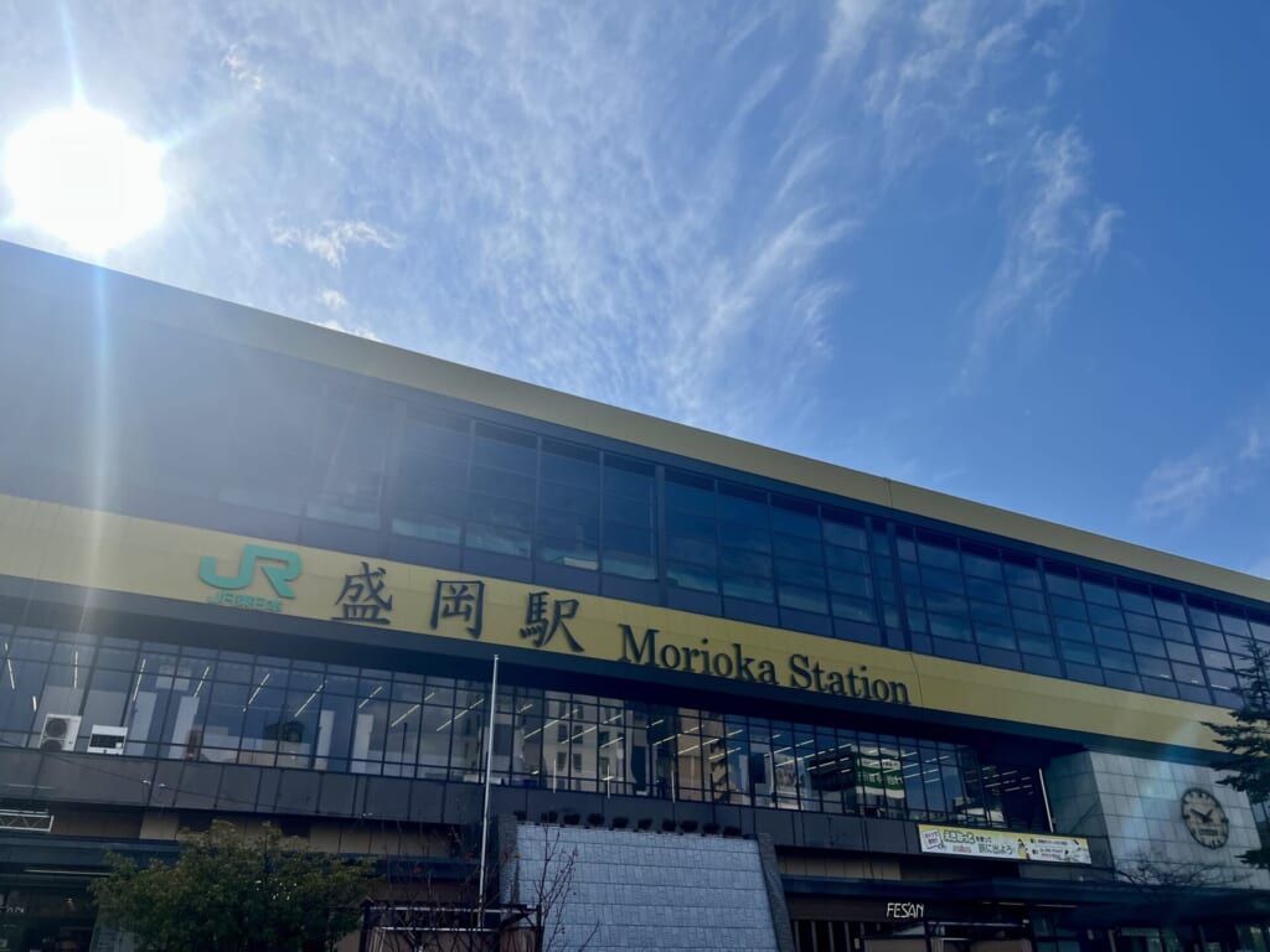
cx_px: 635
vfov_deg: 53.1
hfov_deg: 67.3
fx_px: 954
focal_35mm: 26
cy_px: 476
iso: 50
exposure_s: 1/7463
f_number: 1.5
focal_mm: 5.7
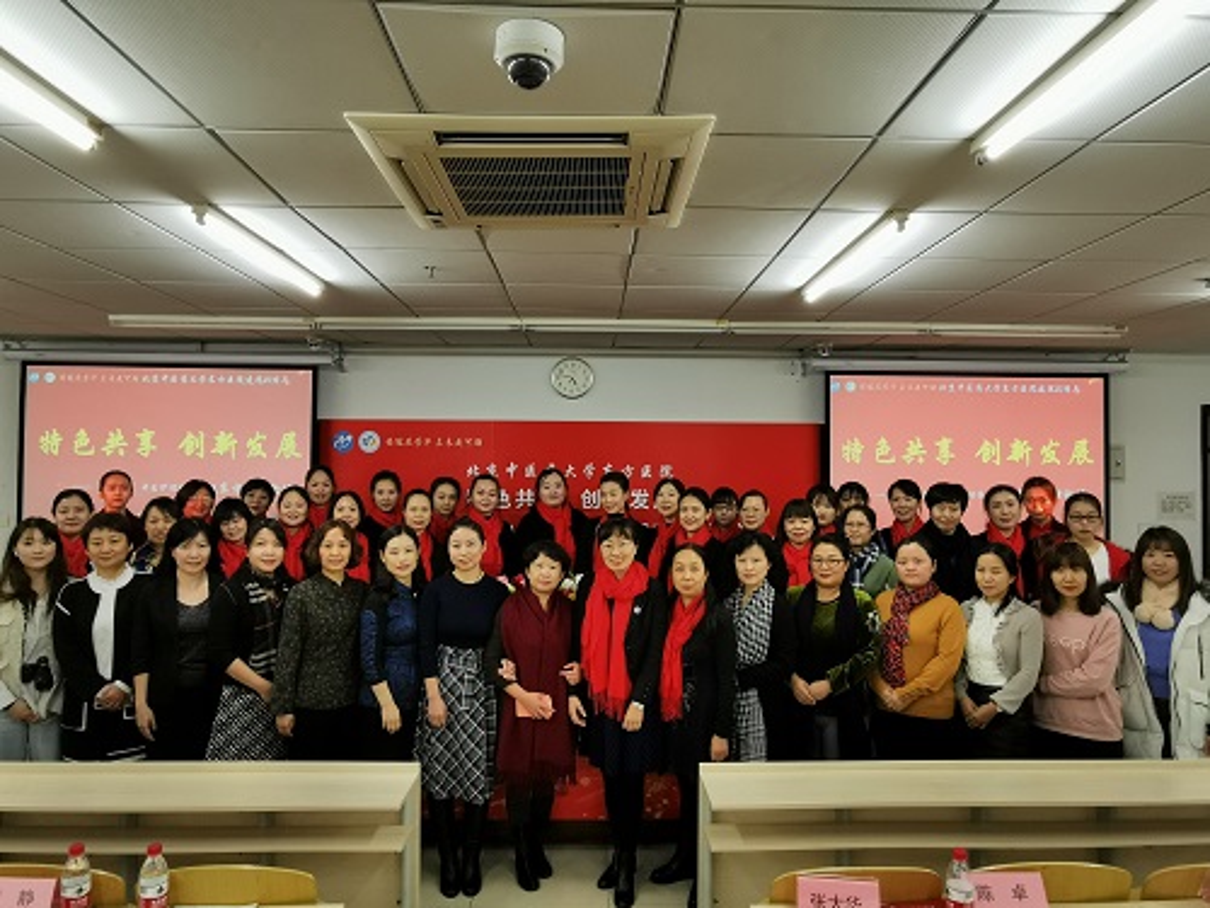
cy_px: 454
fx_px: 769
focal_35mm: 22
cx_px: 605
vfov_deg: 61.1
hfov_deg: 76.4
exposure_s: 1/33.3
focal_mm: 2.26
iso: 125
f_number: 2.2
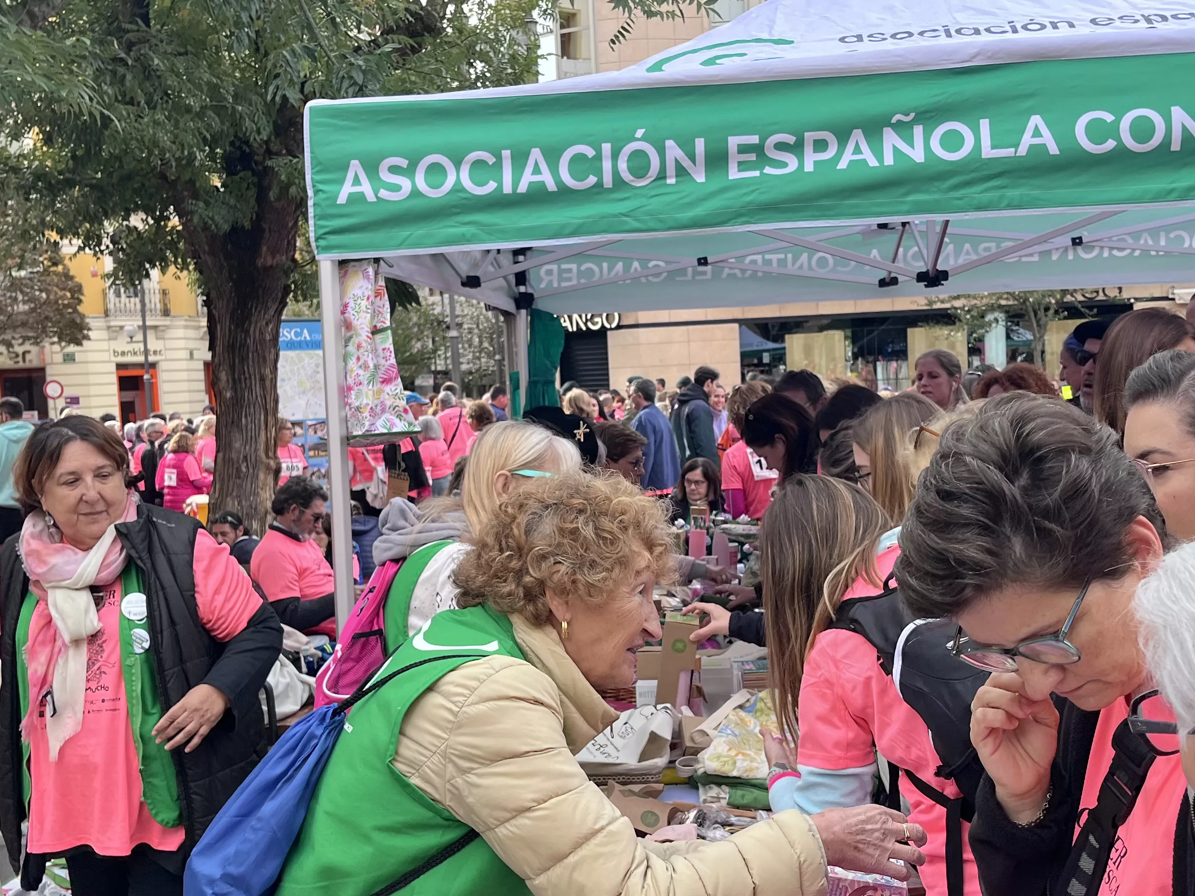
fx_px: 1519
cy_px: 480
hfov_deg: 42.9
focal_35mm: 44
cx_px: 627
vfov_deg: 32.9
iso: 50
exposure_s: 1/592
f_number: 1.6
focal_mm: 5.1
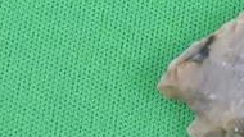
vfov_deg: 9.0
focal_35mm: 133
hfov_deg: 14.6
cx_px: 401
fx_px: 861
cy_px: -51
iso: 720
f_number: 3.5
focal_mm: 5.4
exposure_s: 1/125
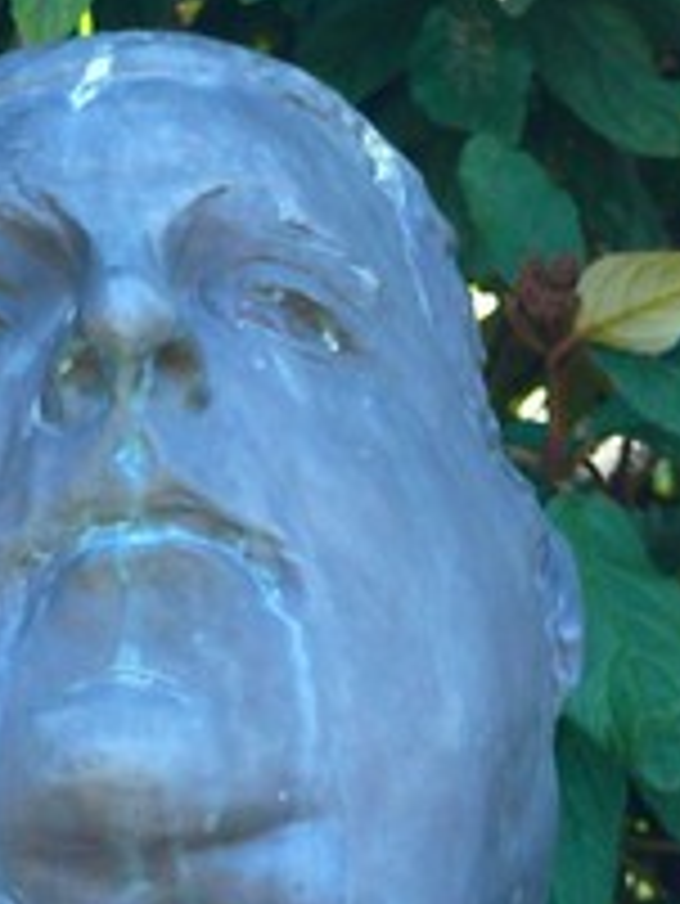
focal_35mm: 488
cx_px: -77
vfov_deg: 4.0
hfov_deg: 3.0
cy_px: 1304
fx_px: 12768
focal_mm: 27.7
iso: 160
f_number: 3.6
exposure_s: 1/30
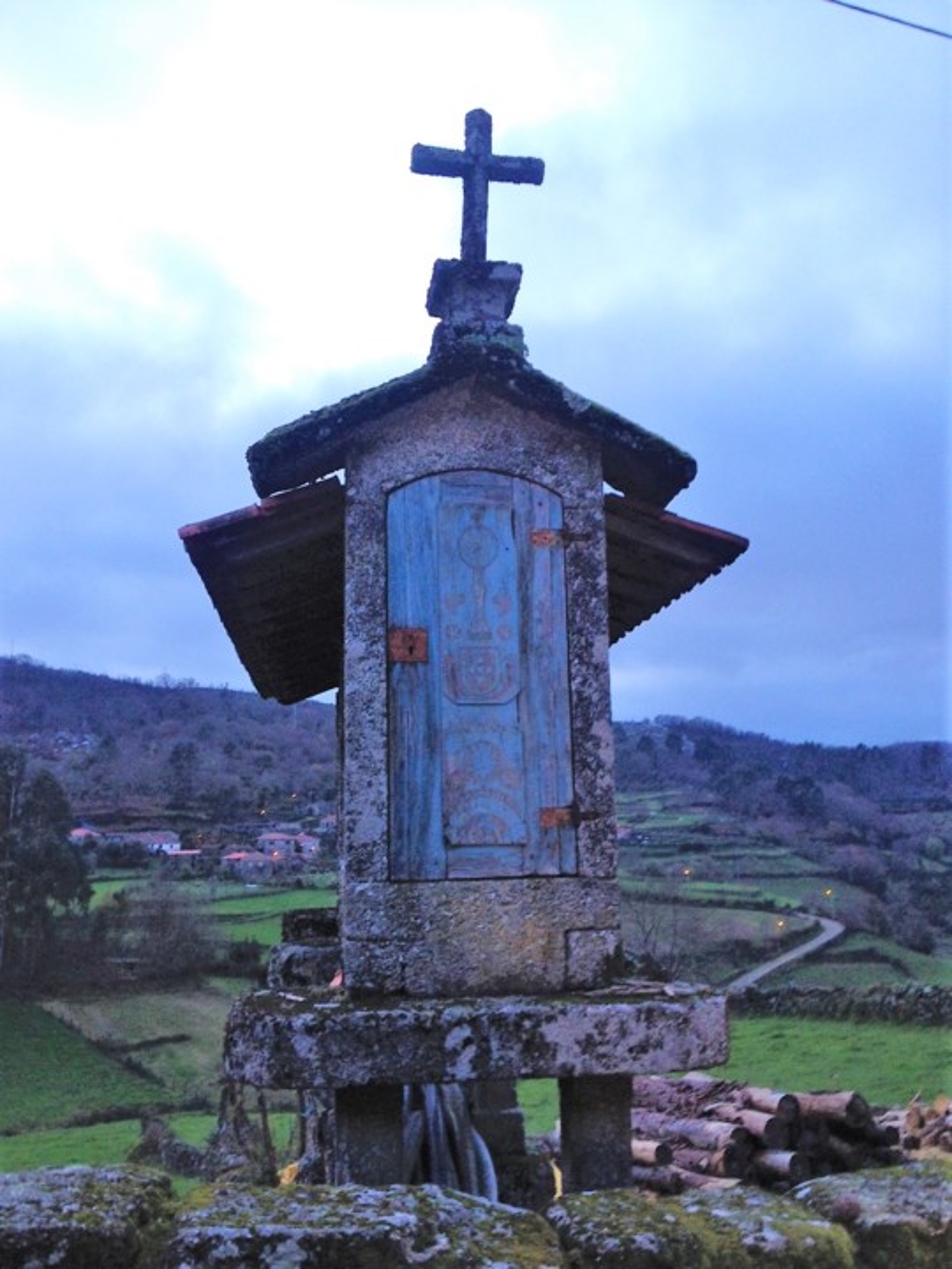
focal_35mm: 35
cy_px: 634
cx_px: 476
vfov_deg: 52.6
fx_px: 1283
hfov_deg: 40.7
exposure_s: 1/20
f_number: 2.4
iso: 80
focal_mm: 4.28
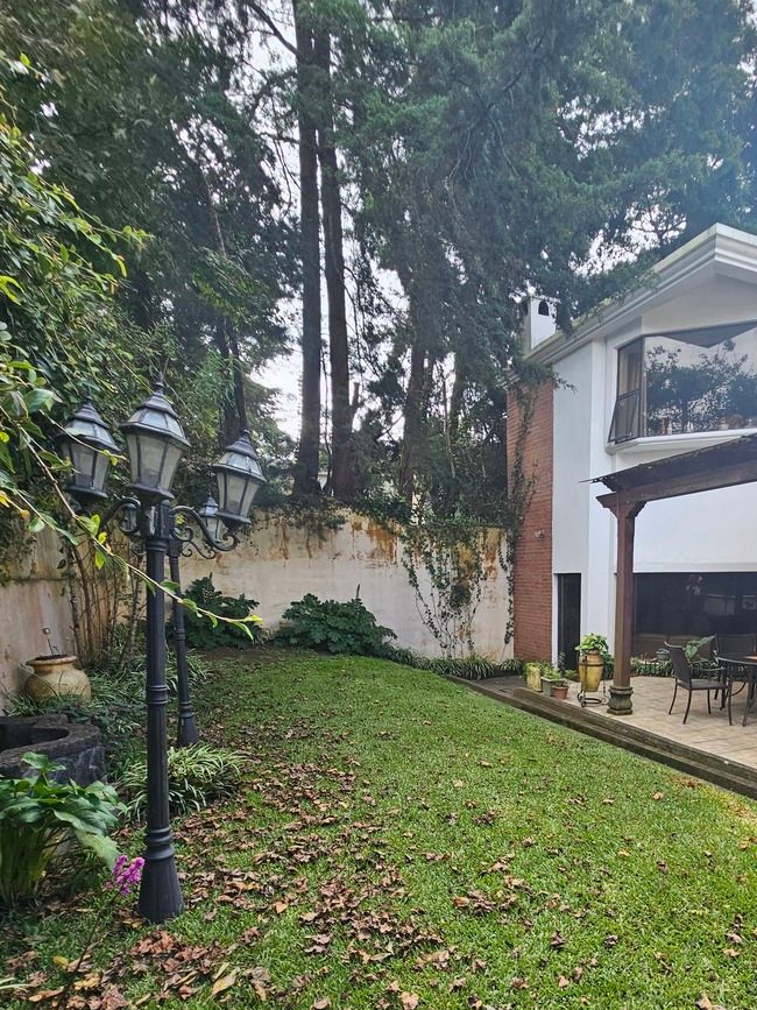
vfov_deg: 83.8
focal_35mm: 18
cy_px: 698
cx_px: 507
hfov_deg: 69.5
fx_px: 525
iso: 50
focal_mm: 2.2
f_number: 2.2
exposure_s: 1/305
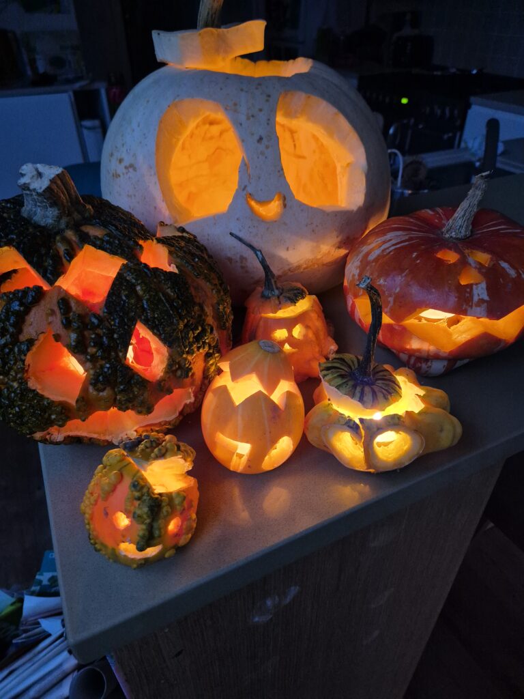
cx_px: 262
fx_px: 464
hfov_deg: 58.9
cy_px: 350
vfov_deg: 73.9
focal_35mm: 23
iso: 800
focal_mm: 5.4
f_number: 1.8
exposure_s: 1/100
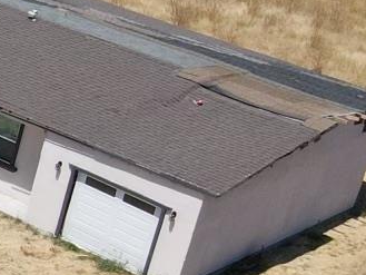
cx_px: -631
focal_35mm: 146
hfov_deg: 10.6
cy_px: 401
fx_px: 1544
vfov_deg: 9.9
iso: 100
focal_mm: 4.5
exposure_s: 1/725
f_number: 2.8
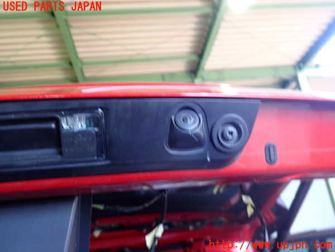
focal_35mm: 30
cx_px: 168
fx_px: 290
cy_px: 126
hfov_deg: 60.0
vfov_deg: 46.8
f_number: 2.3
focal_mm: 5.4
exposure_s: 1/30
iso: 250
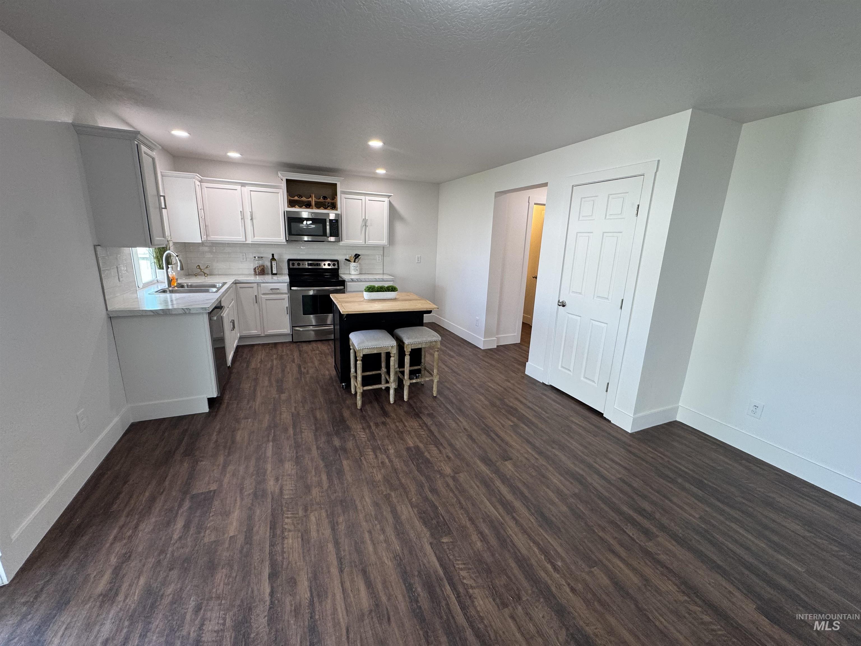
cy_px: 323
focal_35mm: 14
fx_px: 348
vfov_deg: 85.7
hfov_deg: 102.1
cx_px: 430
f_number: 2.2
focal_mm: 2.22
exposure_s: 1/120
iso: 160
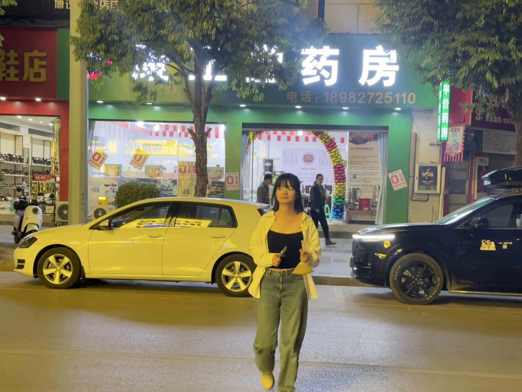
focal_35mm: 55
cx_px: 277
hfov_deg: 34.9
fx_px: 829
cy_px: 214
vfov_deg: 26.5
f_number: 1.78
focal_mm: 6.76
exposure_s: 1/49
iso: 250
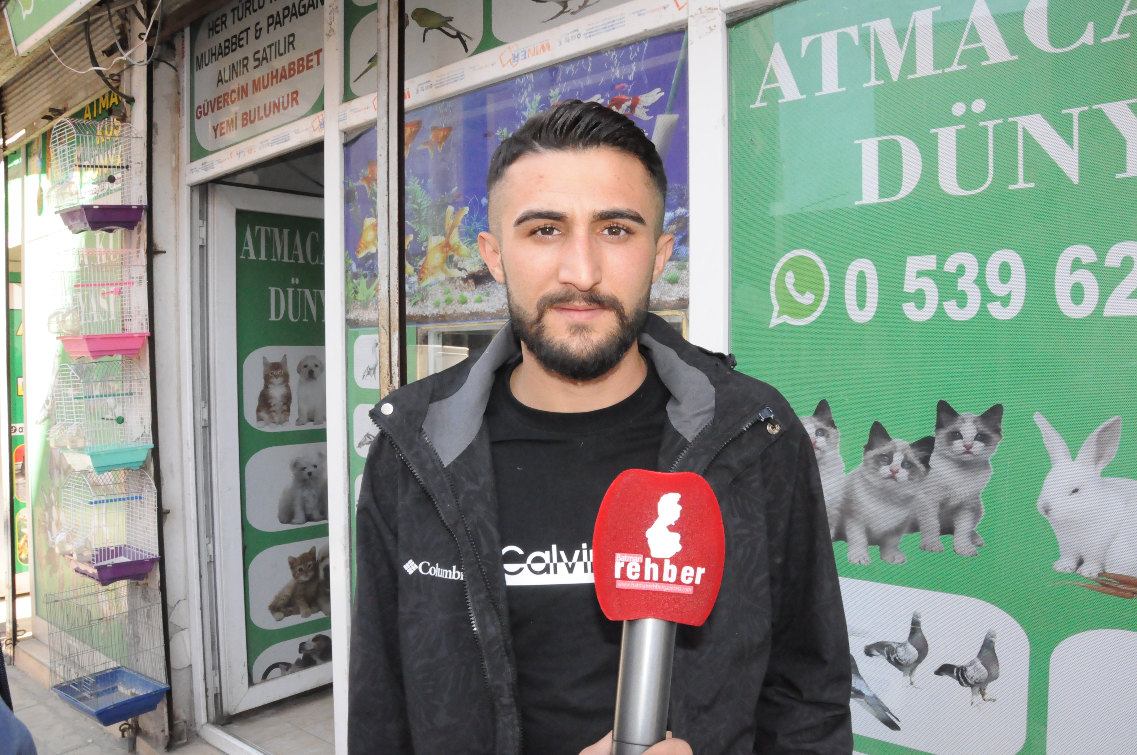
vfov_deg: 47.8
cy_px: 378
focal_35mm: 27
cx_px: 568
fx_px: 852
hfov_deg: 67.4
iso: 3200
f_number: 14
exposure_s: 1/200
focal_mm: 18
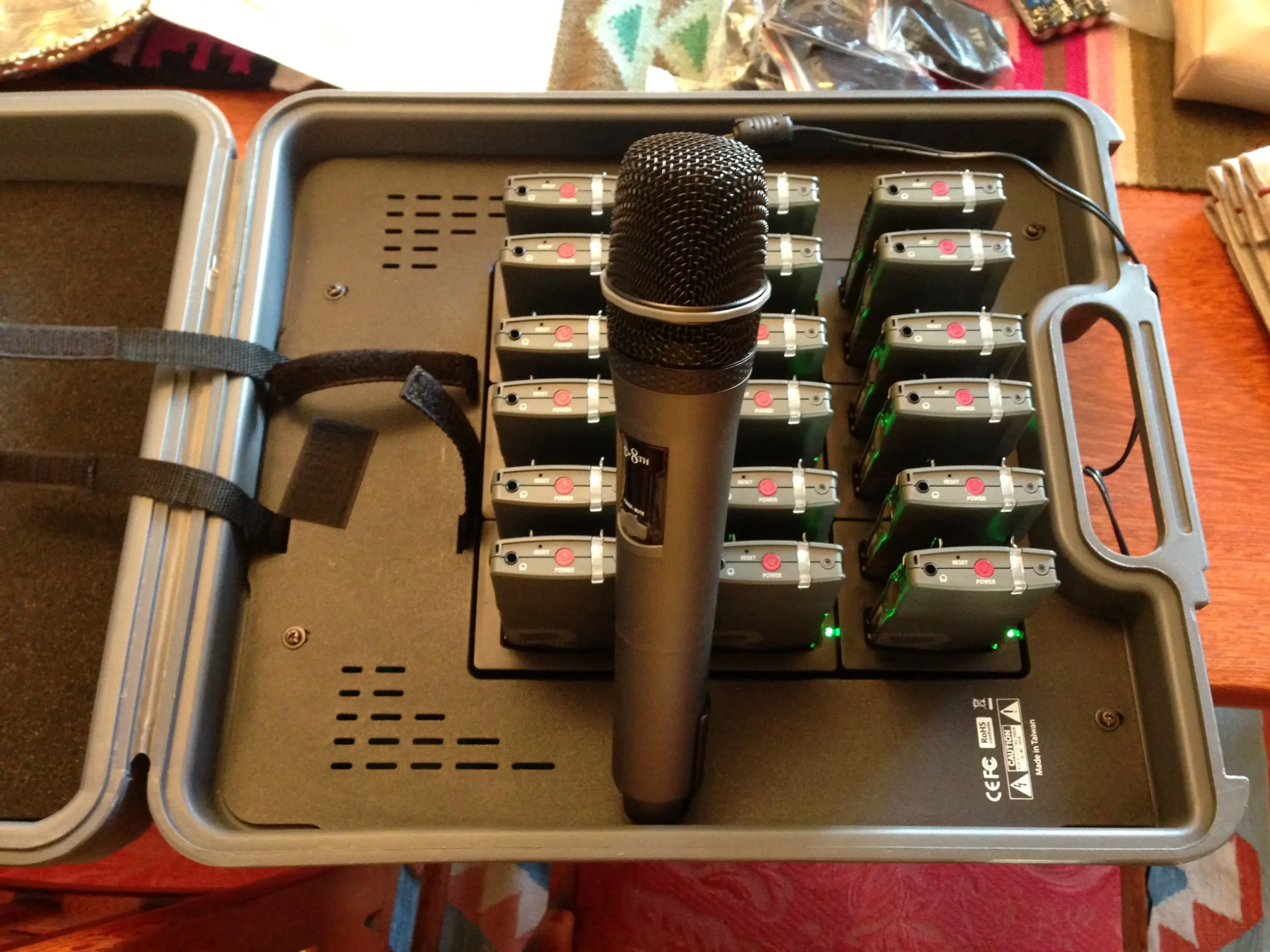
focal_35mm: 33
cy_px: 476
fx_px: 1211
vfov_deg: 42.9
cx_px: 635
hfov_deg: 55.4
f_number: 2.4
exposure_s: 1/20
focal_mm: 4.13
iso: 400
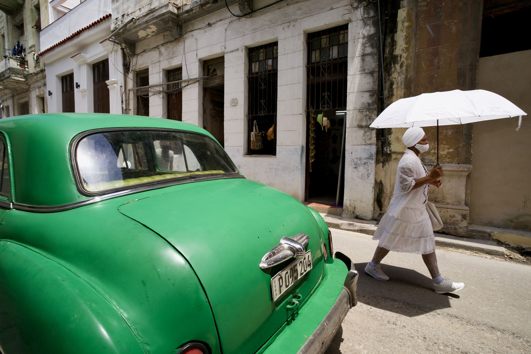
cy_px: 177
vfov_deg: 67.4
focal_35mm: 18
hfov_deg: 90.0
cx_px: 266
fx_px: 266
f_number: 9
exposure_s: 1/125
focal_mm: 18
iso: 100
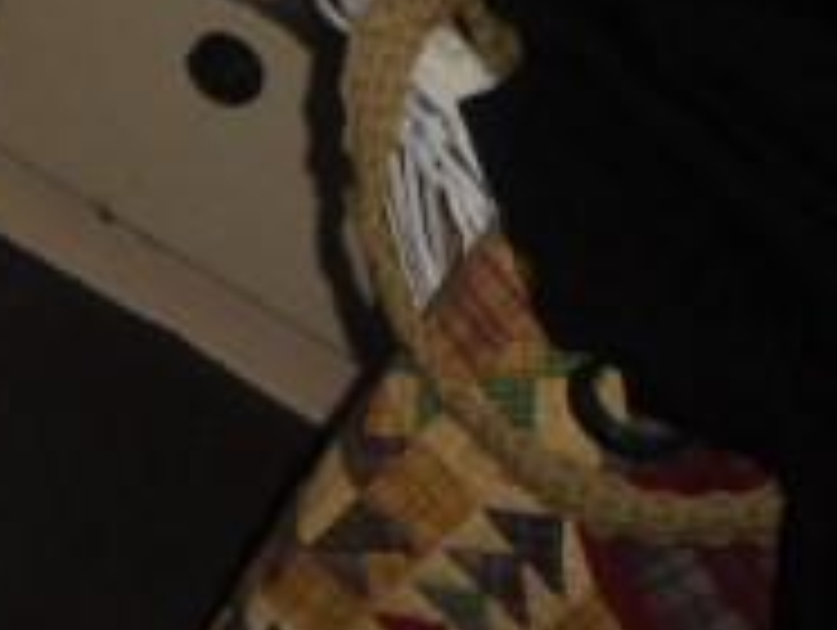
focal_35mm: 86
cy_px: 666
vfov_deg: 16.7
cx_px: -351
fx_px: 2082
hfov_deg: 20.1
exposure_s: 1/30
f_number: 3.4
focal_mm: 4.5
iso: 200
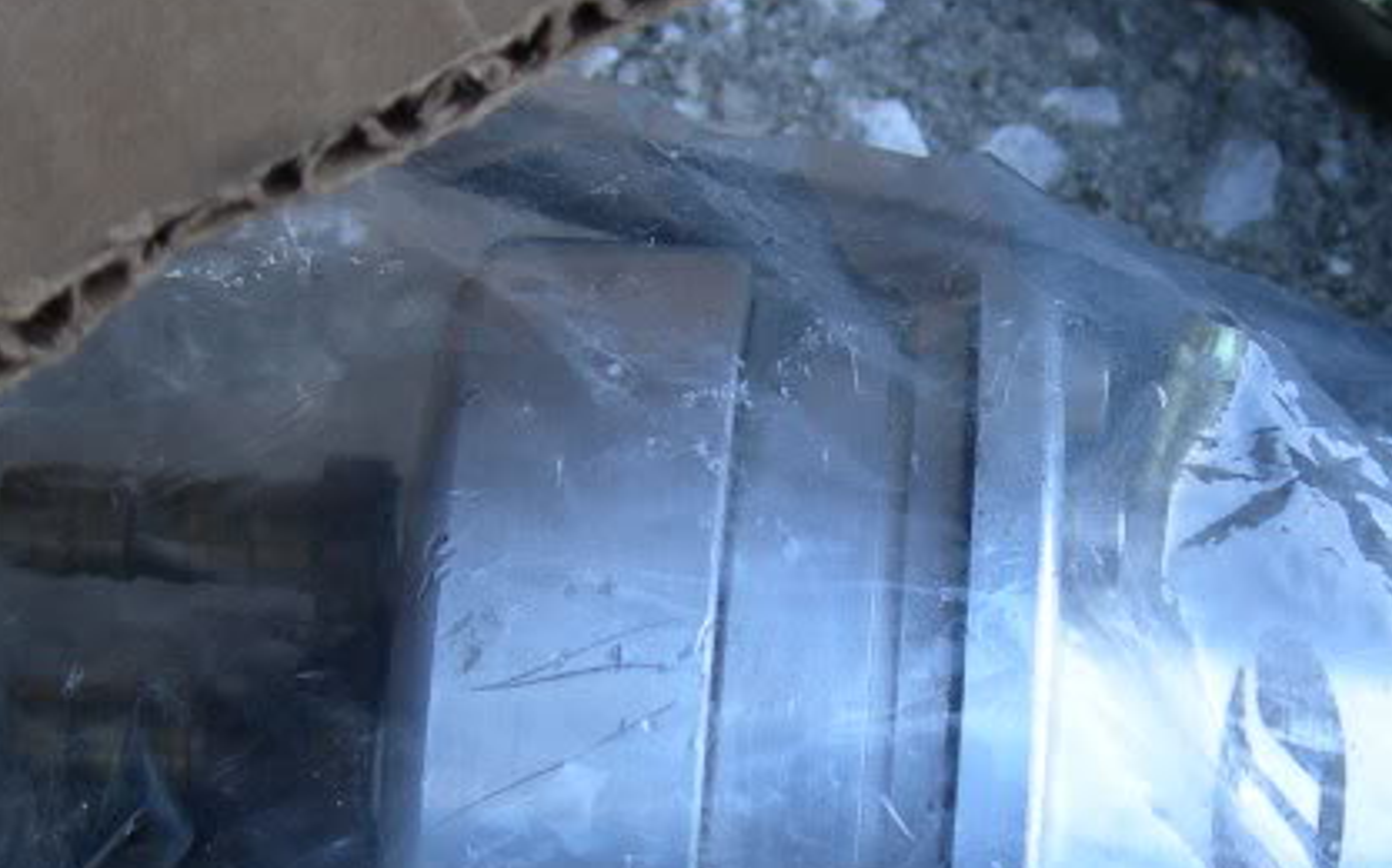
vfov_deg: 13.2
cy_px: 594
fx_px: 3753
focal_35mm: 99
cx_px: 724
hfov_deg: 21.0
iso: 50
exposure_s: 1/55
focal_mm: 7.8
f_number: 2.8
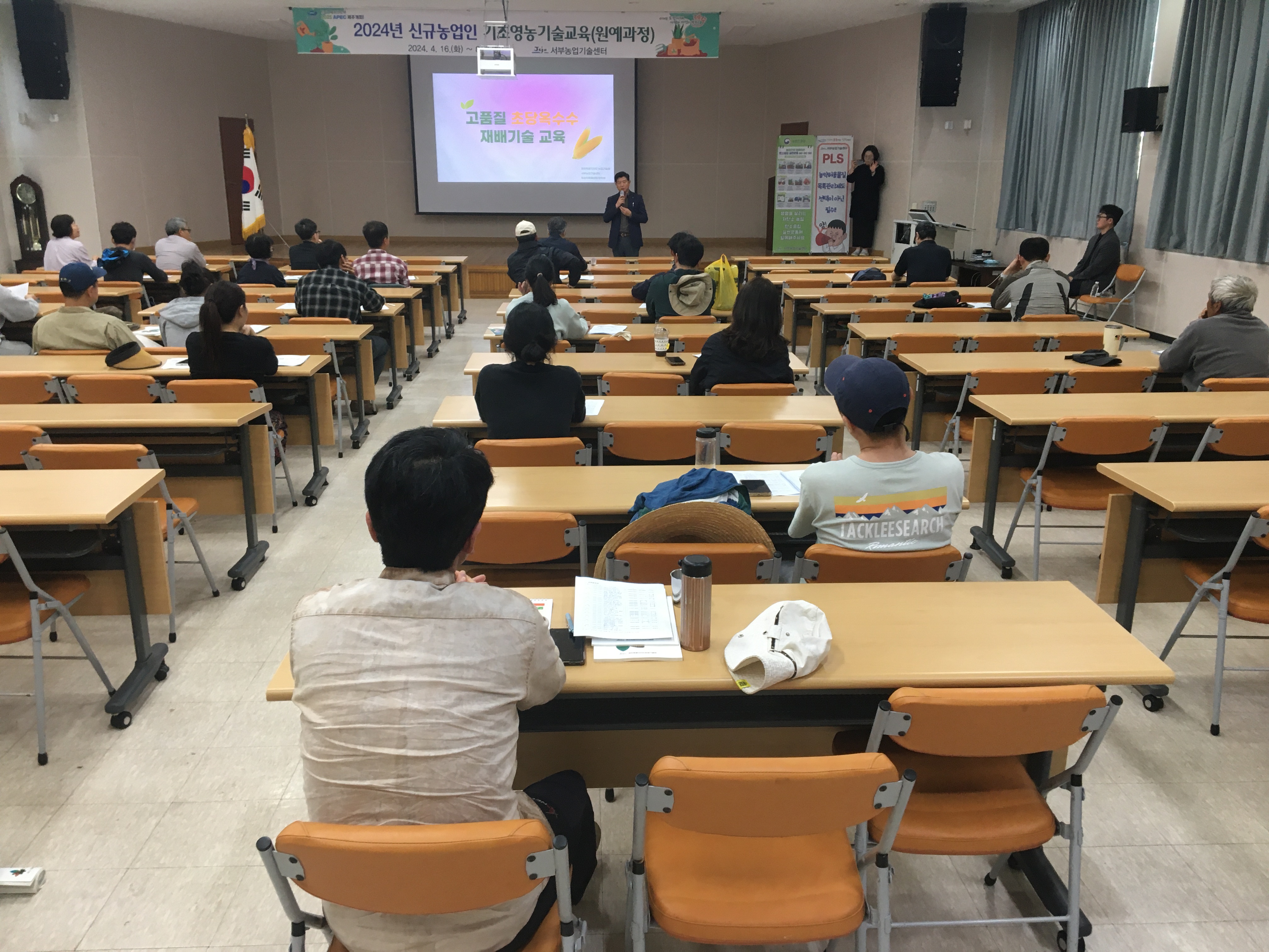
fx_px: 1063
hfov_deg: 61.7
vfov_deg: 48.2
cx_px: 634
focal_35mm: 29
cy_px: 476
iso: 64
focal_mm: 4.15
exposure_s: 1/30
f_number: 2.2
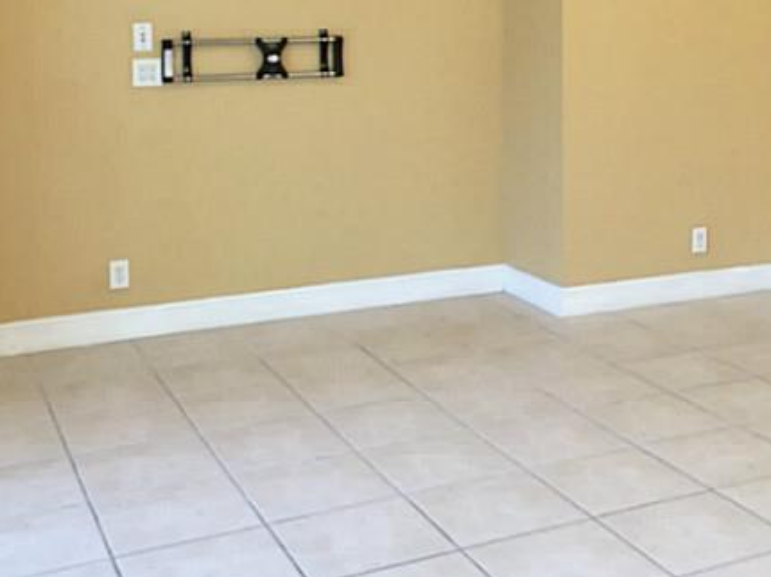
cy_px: 79
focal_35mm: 54
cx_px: 531
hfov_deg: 35.1
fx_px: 1202
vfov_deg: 26.3
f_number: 2.2
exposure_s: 1/15
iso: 50
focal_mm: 4.15
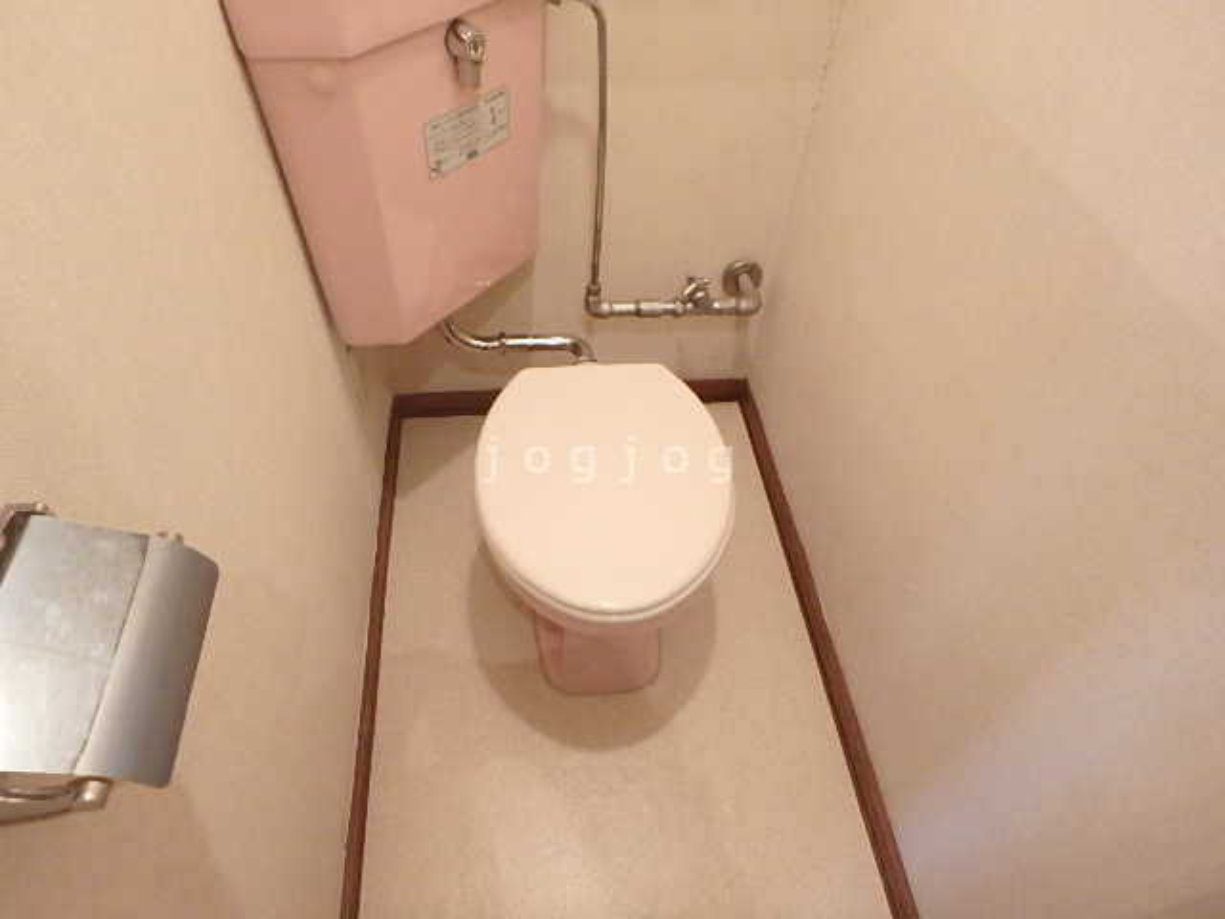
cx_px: 612
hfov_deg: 79.0
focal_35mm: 21
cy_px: 460
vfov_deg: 63.4
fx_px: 743
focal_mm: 3.7
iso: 800
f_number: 3.5
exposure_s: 1/25
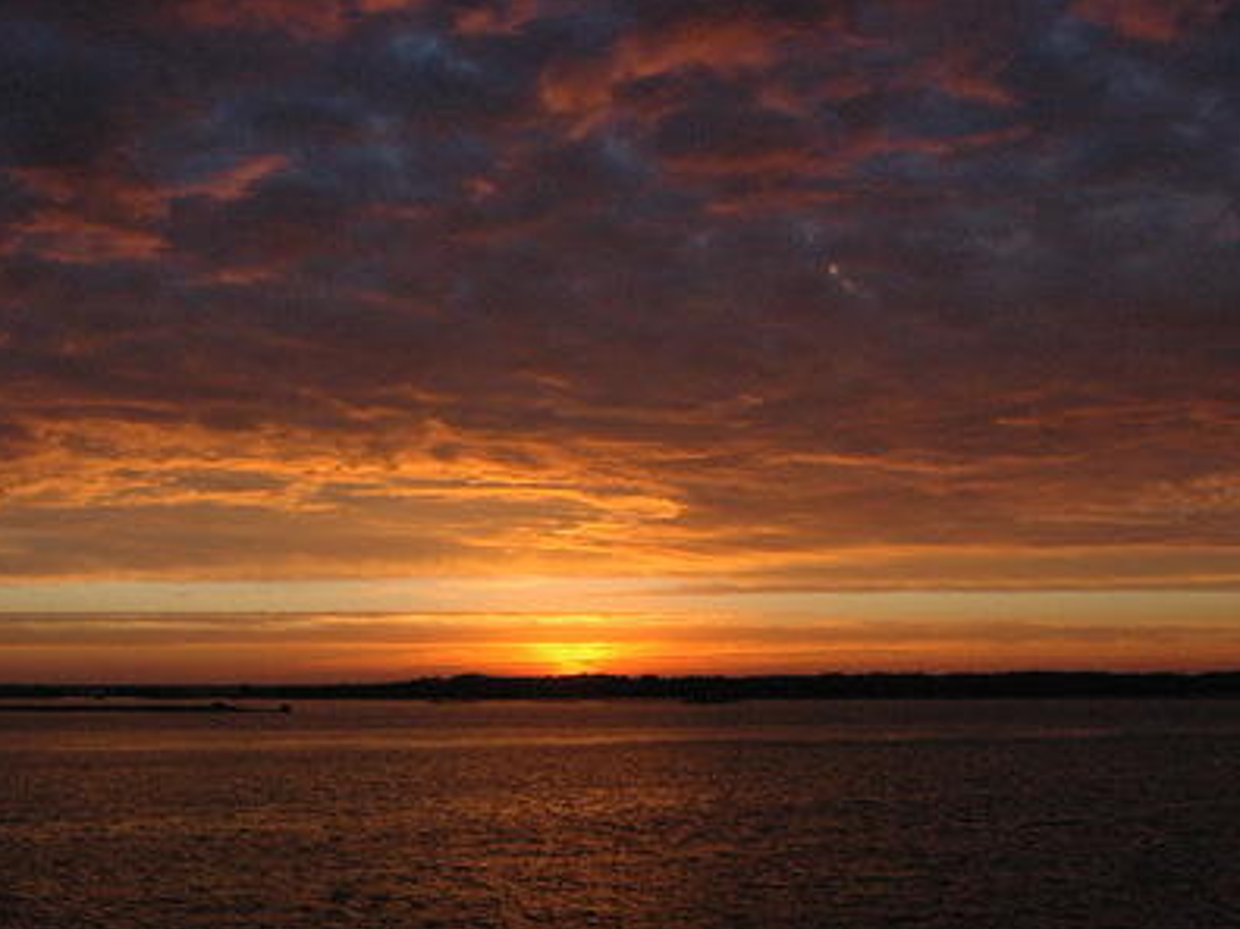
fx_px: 1504
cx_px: 286
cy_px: 614
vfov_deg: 34.0
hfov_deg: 43.1
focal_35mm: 42
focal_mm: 18
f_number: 9
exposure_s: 1/320
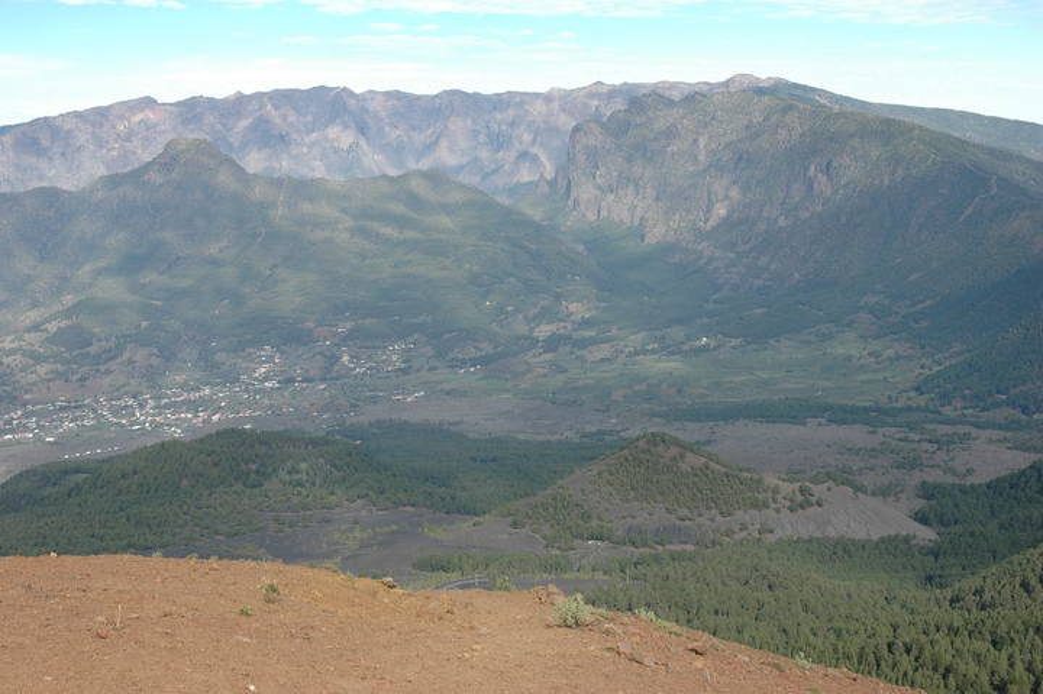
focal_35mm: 51
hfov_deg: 38.9
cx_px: 522
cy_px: 347
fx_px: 1477
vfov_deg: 26.4
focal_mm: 34
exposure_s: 1/320
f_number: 9
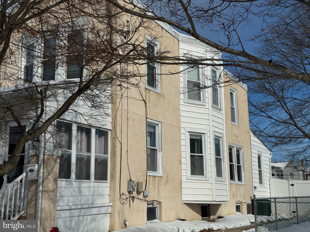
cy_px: 116
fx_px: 430
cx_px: 155
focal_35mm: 48
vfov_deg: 30.3
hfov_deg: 39.7
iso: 64
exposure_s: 1/15385
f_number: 1.78
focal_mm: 6.76
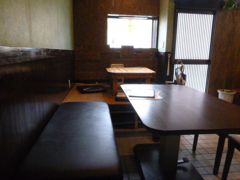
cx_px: 120
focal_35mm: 25
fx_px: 173
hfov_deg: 69.4
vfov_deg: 54.9
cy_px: 90
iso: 800
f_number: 3.9
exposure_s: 1/30
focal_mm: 4.5
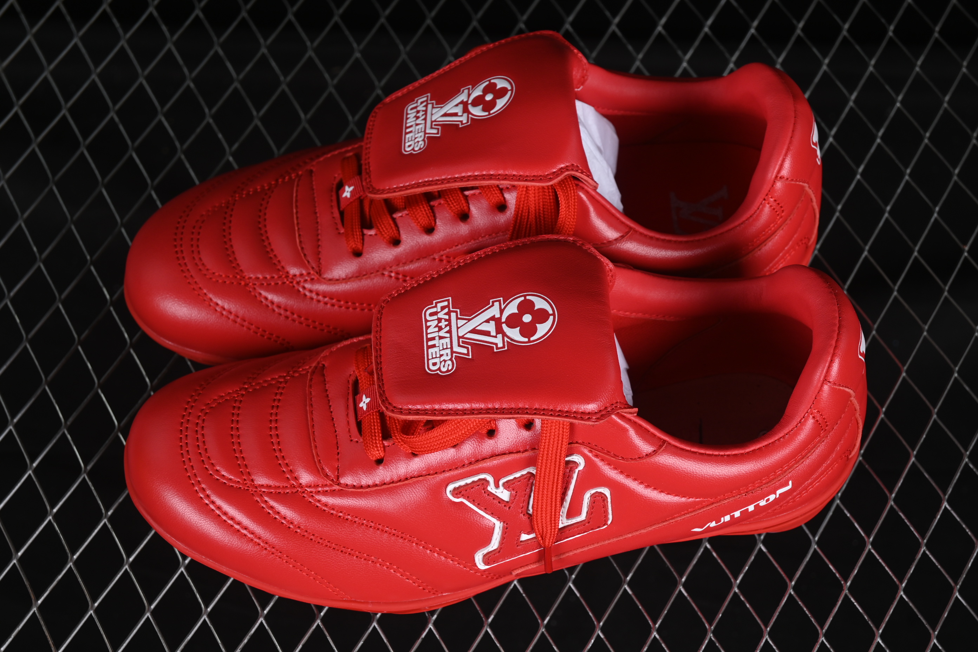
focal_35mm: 75
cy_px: 326
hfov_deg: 27.0
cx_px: 489
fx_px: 2037
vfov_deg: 18.2
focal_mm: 50
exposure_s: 1/80
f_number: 7.1
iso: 160
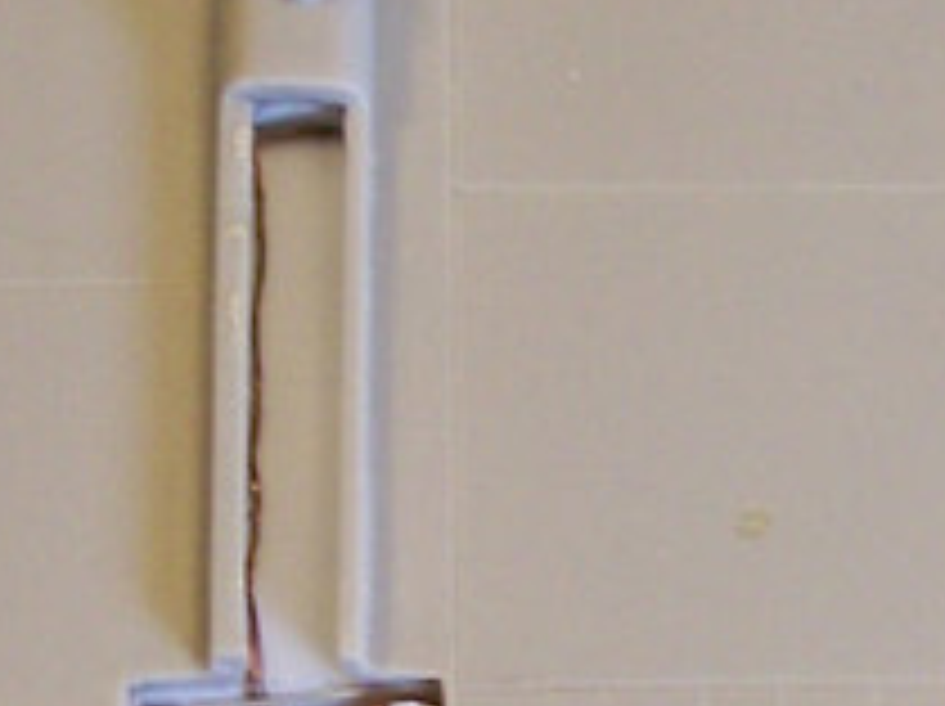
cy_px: 490
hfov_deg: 6.6
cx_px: 682
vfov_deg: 4.9
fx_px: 8181
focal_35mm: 300
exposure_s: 1/40
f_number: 3.1
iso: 80
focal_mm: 9.8
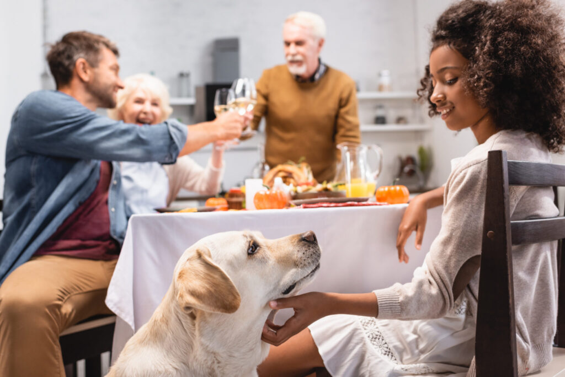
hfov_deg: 54.4
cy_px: 188
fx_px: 550
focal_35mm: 35
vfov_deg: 37.9
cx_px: 282
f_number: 3.5
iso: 320
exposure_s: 1/200
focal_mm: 35
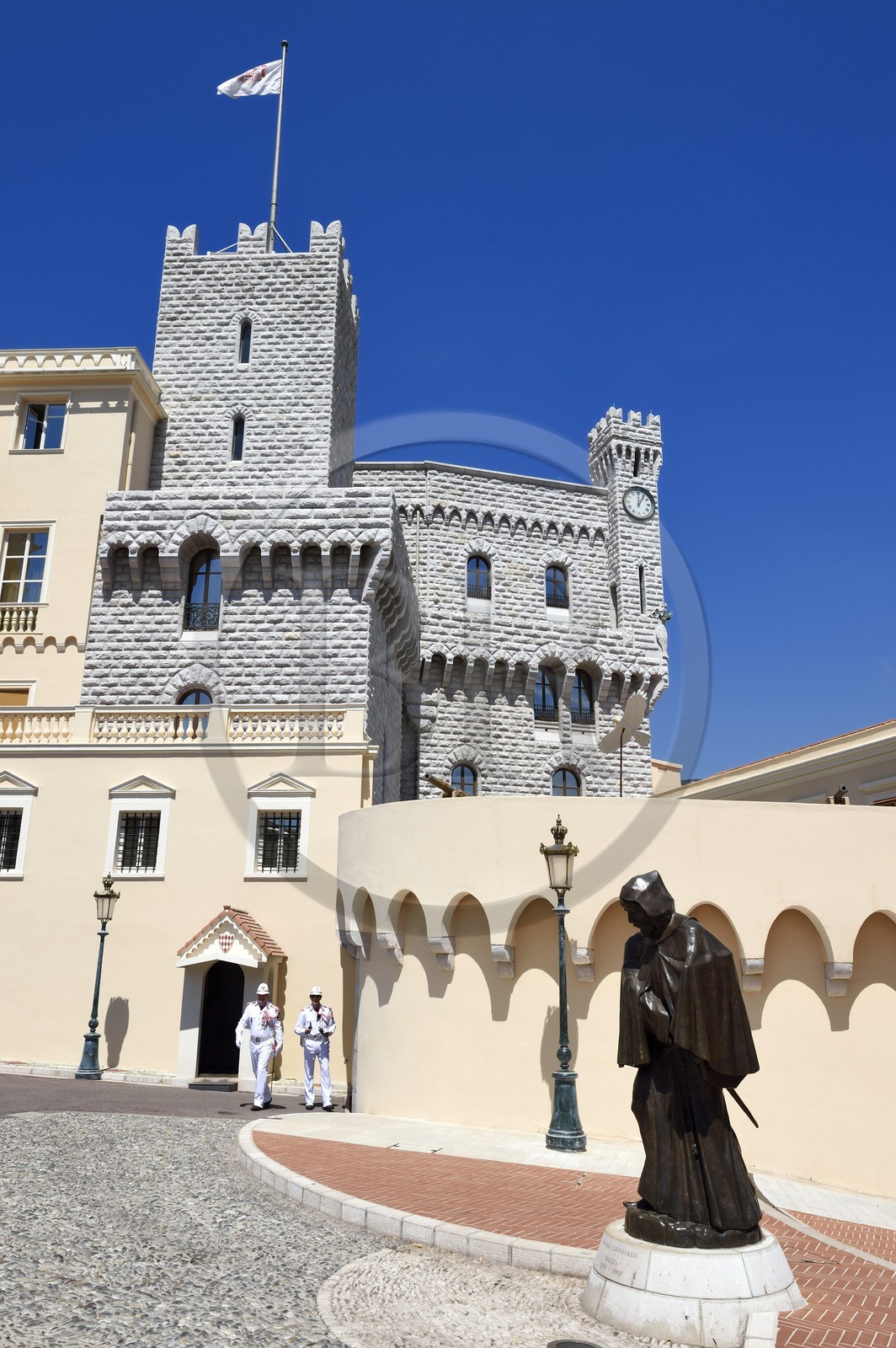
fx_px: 1010
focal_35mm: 27
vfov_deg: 67.4
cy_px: 674
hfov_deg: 47.9
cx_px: 448
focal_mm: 27
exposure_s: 1/250
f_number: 13
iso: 200
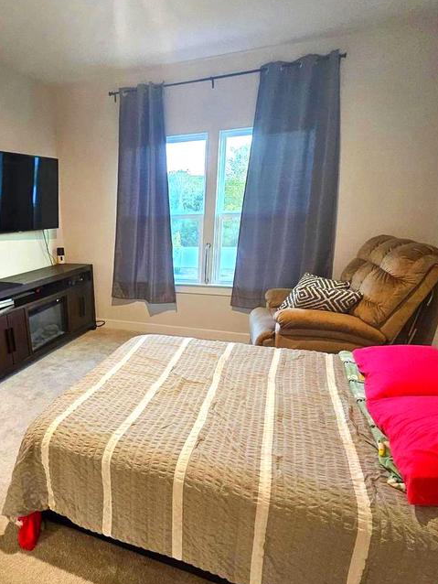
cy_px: 357
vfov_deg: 75.3
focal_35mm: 22
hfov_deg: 58.5
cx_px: 120
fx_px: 371
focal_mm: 1.74
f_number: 2.2
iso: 320
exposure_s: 1/30
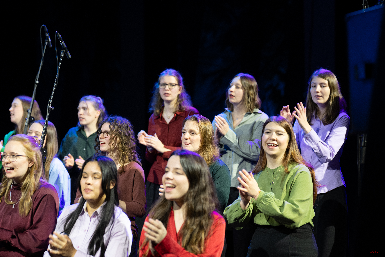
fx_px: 909
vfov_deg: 16.1
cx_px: 192
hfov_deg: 23.9
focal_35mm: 85
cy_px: 128
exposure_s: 1/160
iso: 1000
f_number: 2.8
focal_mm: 85
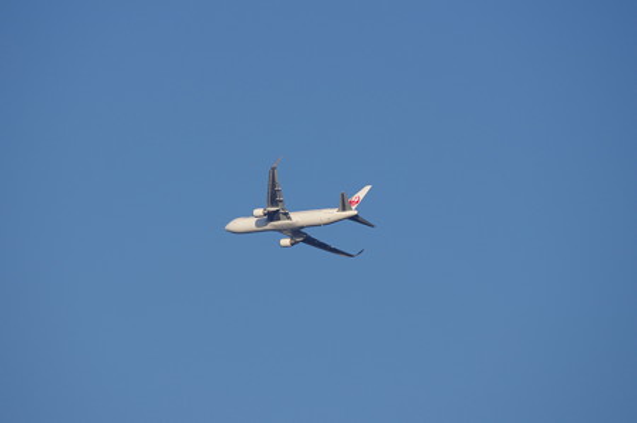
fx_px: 10870
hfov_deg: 3.4
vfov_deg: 2.2
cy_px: 212
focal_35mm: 615
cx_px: 318
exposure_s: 1/640
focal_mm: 410
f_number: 8
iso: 200
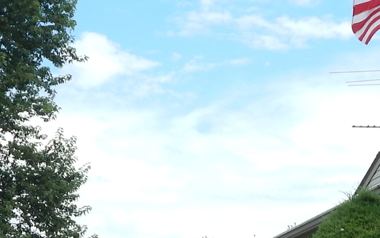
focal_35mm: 98
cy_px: 327
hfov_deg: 21.1
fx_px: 1015
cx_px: 264
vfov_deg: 12.8
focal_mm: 4
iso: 125
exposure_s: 1/1500
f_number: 3
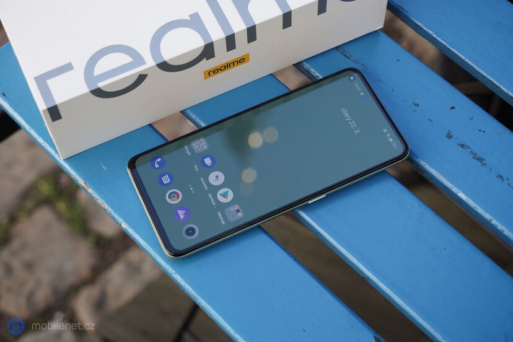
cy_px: 171
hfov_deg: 32.9
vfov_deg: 22.3
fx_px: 869
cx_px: 256
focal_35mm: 61
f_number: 6.3
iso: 250
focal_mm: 61
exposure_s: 1/125
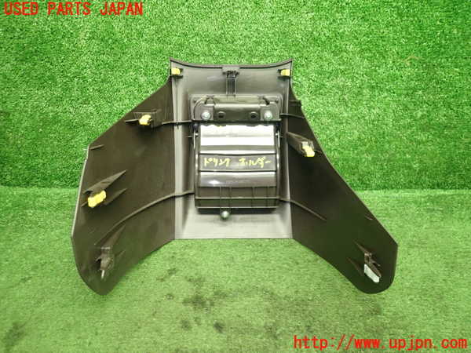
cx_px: 236
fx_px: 340
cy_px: 176
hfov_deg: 69.4
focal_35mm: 25
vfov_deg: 54.9
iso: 250
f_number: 2
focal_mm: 4.5
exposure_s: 1/30
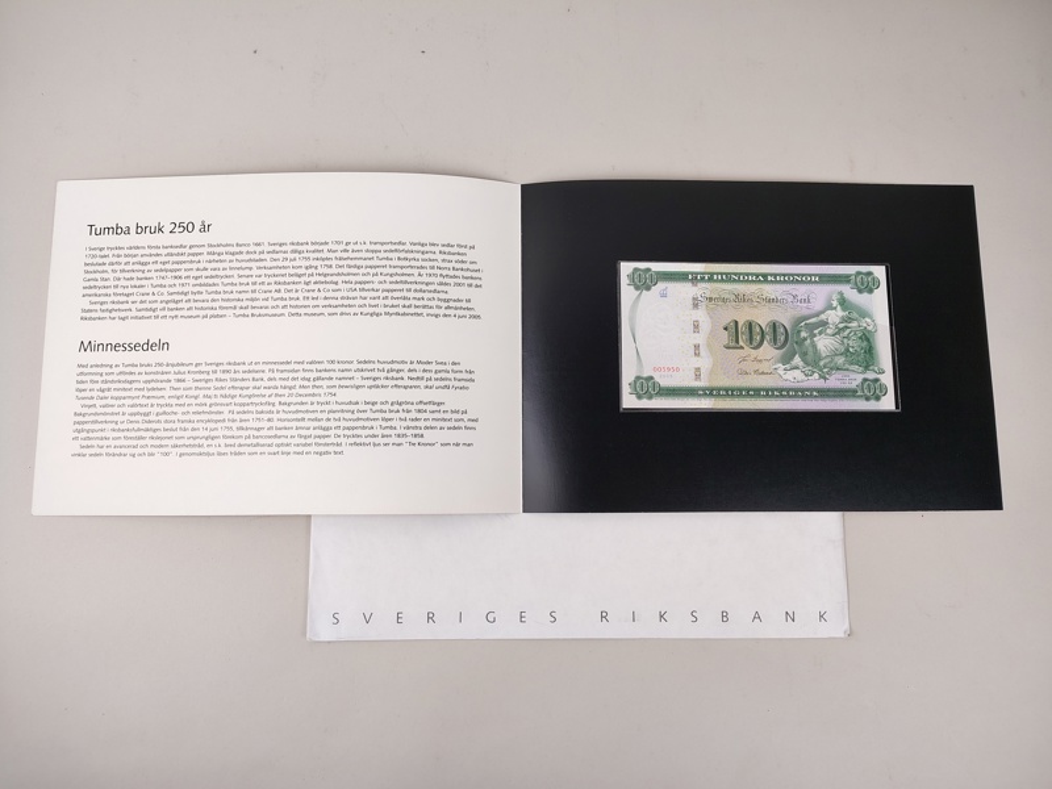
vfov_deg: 56.8
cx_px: 526
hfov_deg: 71.6
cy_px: 394
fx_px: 729
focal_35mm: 24
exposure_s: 1/179
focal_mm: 5.56
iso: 100
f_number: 1.8
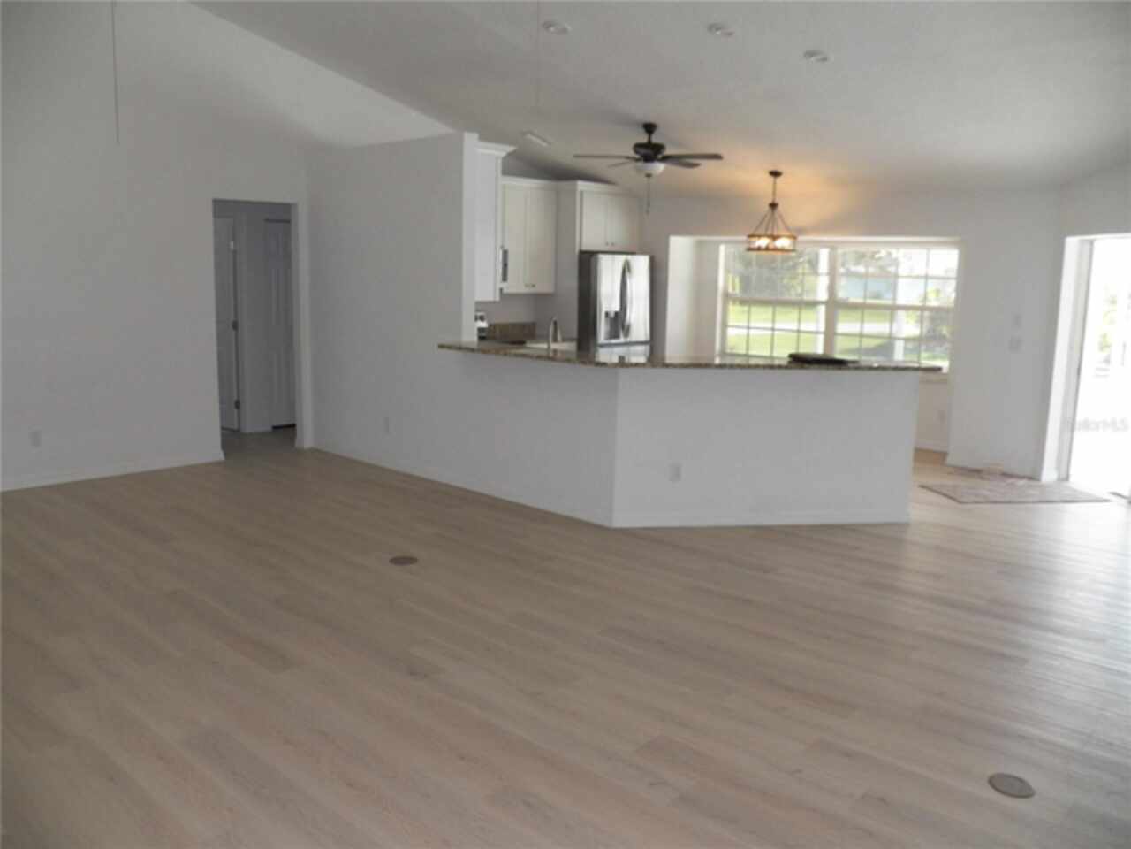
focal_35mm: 28
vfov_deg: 49.7
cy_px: 424
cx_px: 566
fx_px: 915
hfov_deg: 63.4
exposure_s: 1/160
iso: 125
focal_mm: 4.9
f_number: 2.8
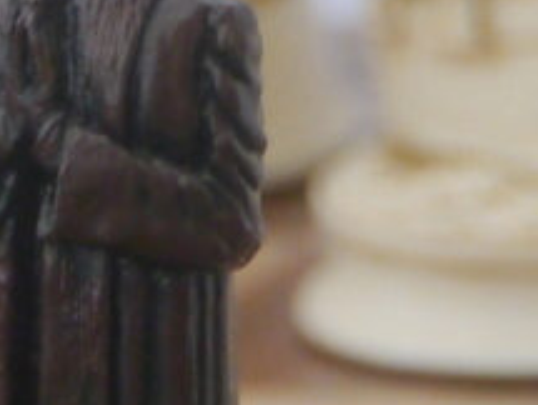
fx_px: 15490
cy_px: 335
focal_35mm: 995
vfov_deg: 1.5
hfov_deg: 2.0
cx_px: 38
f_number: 5.7
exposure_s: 1/125
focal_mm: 67
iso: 800
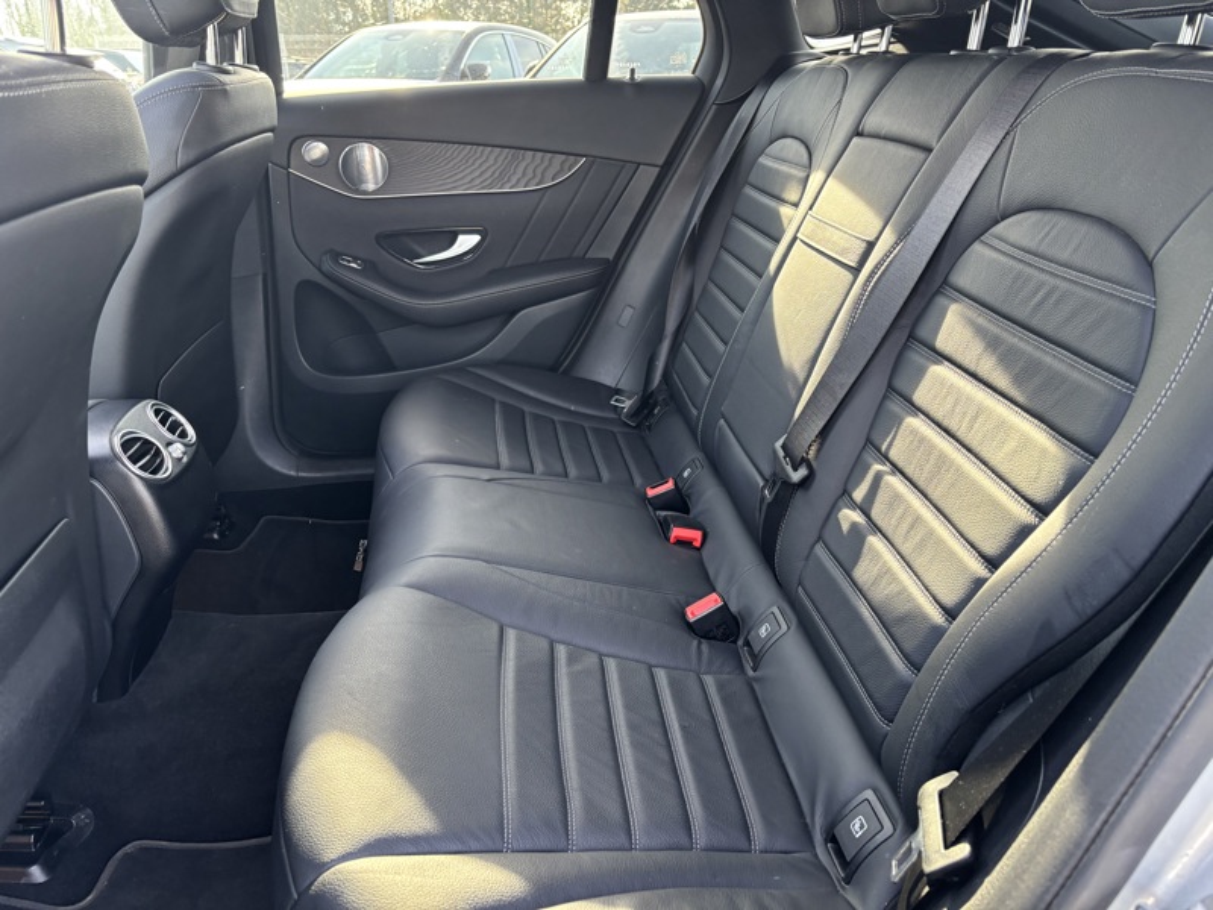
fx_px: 911
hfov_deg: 67.3
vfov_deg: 53.1
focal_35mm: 26
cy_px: 455
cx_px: 606
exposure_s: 1/92
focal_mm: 5.96
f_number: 1.6
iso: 125
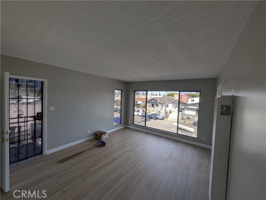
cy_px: 100
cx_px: 133
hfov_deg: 102.1
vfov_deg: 85.7
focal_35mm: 14
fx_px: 108
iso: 50
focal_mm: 1.83
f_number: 2.2
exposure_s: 1/899
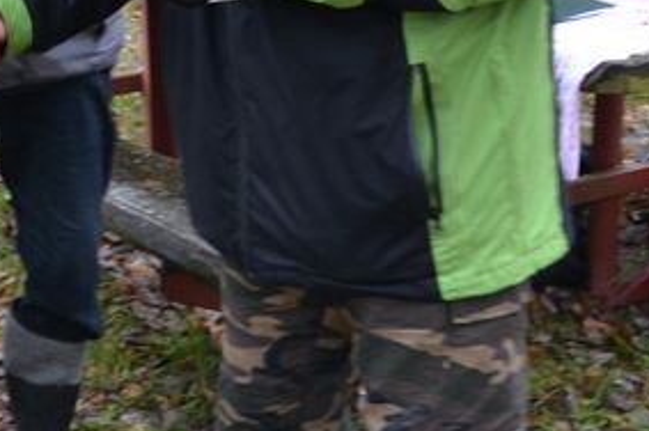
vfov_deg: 15.1
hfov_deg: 22.3
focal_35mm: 86
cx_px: -67
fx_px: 1549
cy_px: -128
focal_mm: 18
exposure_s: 1/60
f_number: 4
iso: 400
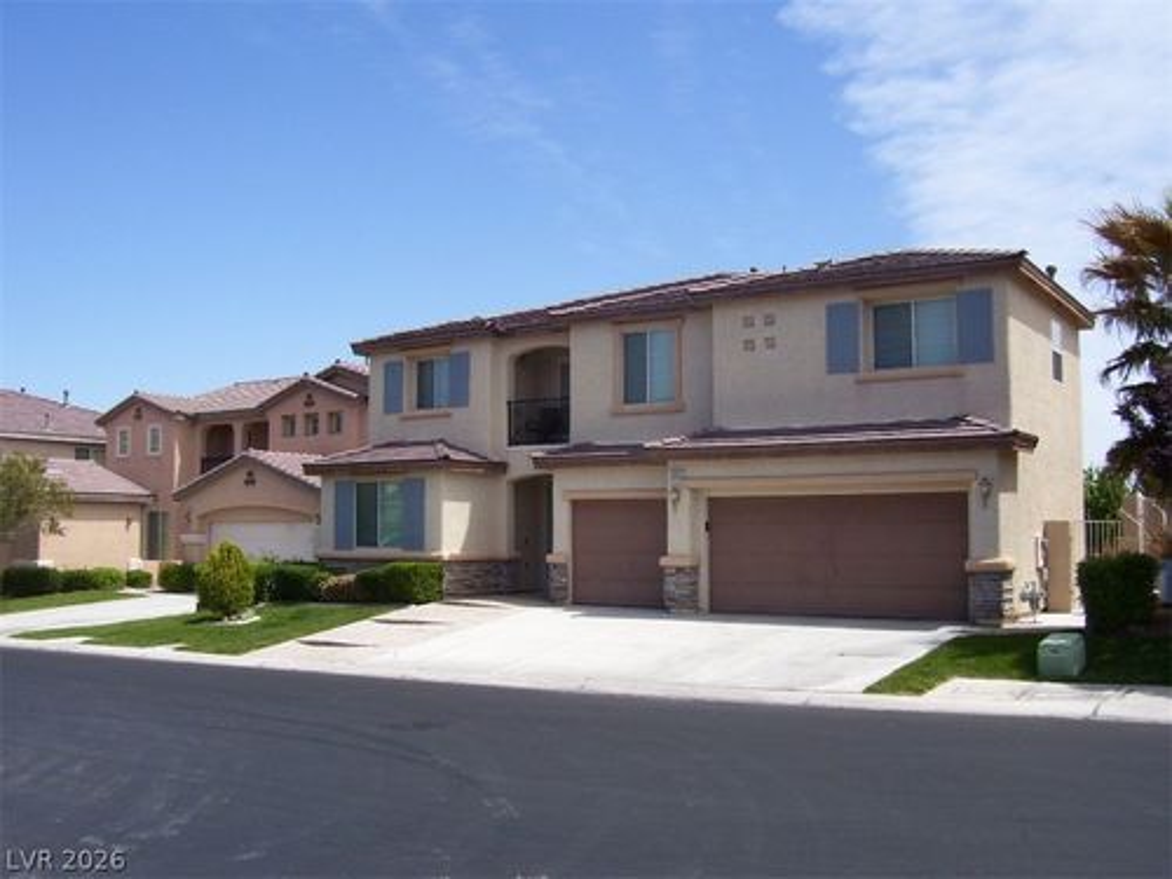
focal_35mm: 34
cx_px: 586
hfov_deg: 54.0
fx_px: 1151
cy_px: 440
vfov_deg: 41.8
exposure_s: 1/500
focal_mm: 5.6
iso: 80
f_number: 4.8
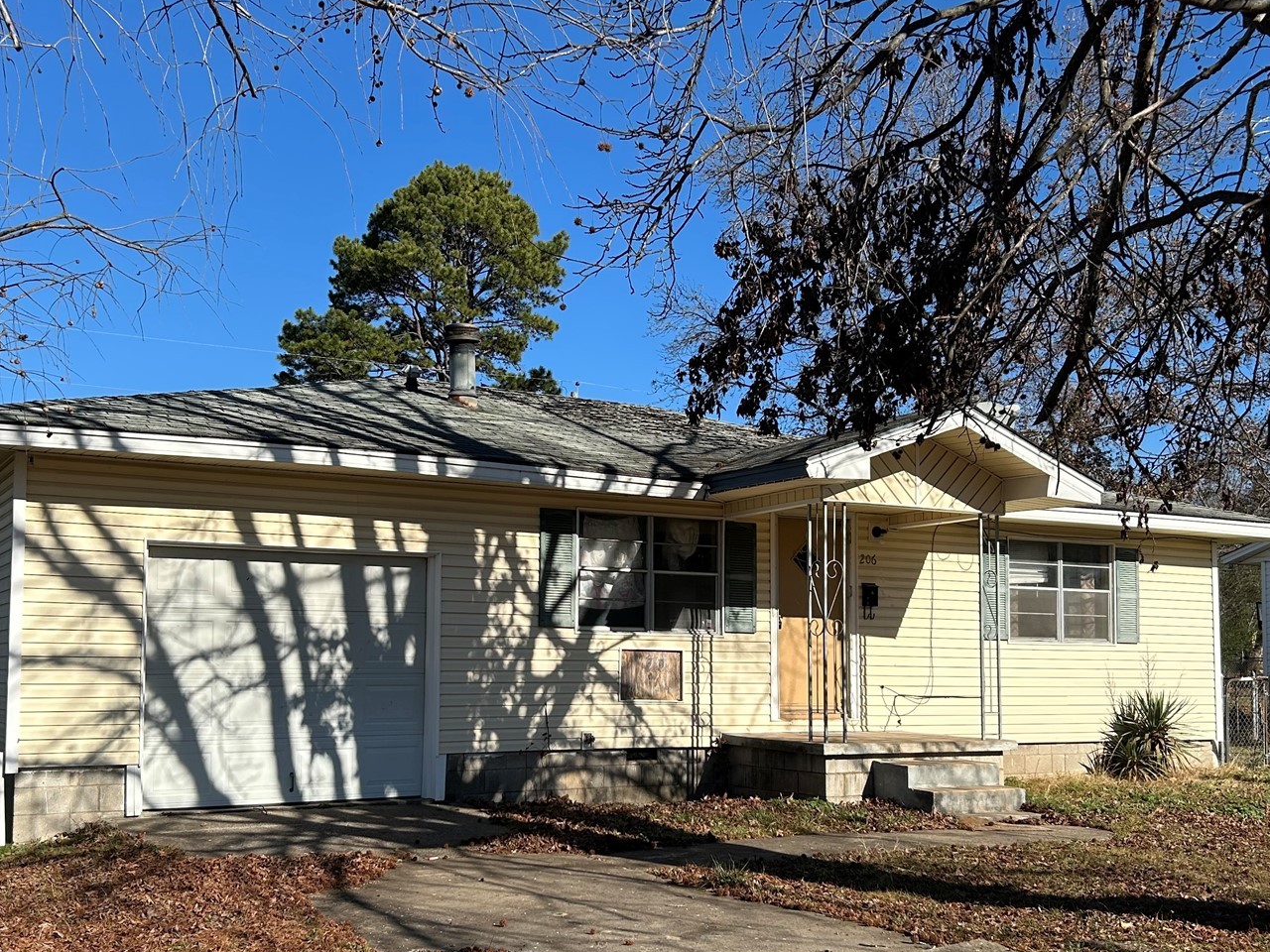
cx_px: 572
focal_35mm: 39
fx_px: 1431
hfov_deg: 47.8
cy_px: 581
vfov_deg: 36.7
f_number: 1.5
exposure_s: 1/4274
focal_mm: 5.7
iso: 50
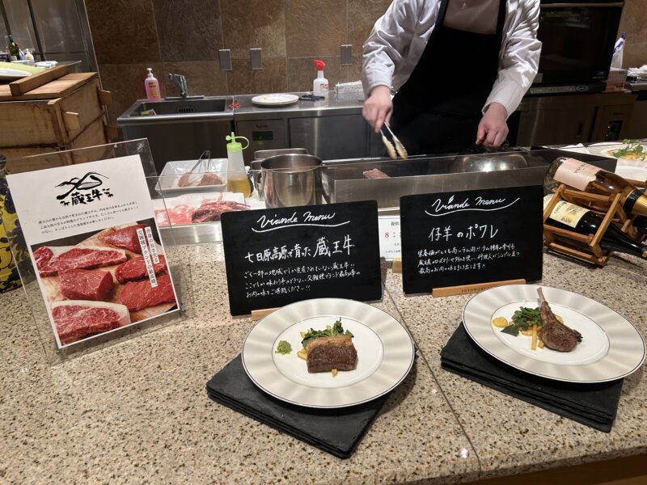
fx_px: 486
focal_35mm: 26
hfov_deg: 67.3
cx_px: 324
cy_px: 242
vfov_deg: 53.1
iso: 100
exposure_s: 1/50
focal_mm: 5.7
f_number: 1.5
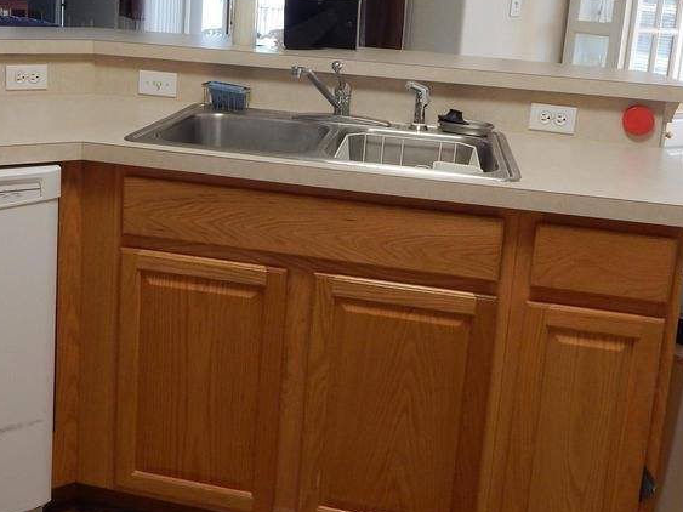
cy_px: 120
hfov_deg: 46.4
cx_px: 260
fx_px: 789
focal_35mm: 40
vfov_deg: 35.1
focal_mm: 4
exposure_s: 1/30
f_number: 3
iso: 160
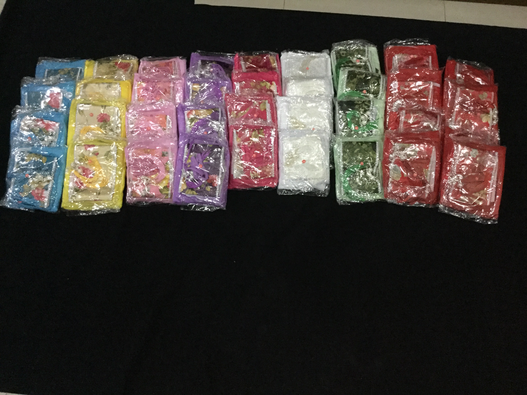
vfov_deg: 45.4
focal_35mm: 31
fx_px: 472
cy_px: 198
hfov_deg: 58.4
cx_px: 264
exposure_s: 1/17
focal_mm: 3.3
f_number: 2.4
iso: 320
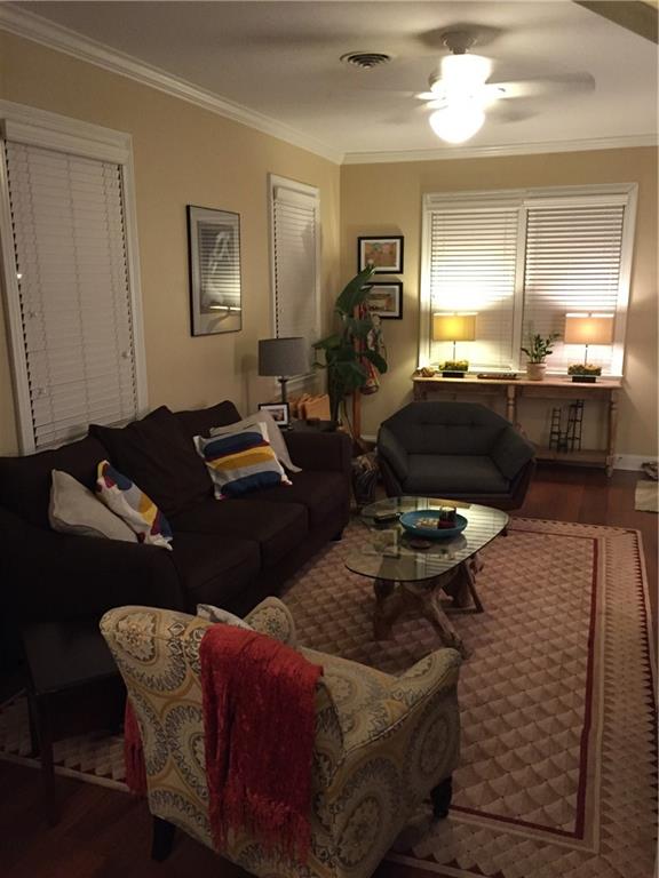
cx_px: 330
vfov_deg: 61.7
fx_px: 736
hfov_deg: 48.2
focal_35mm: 29
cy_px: 439
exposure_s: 1/24
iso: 250
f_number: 2.2
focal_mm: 4.15
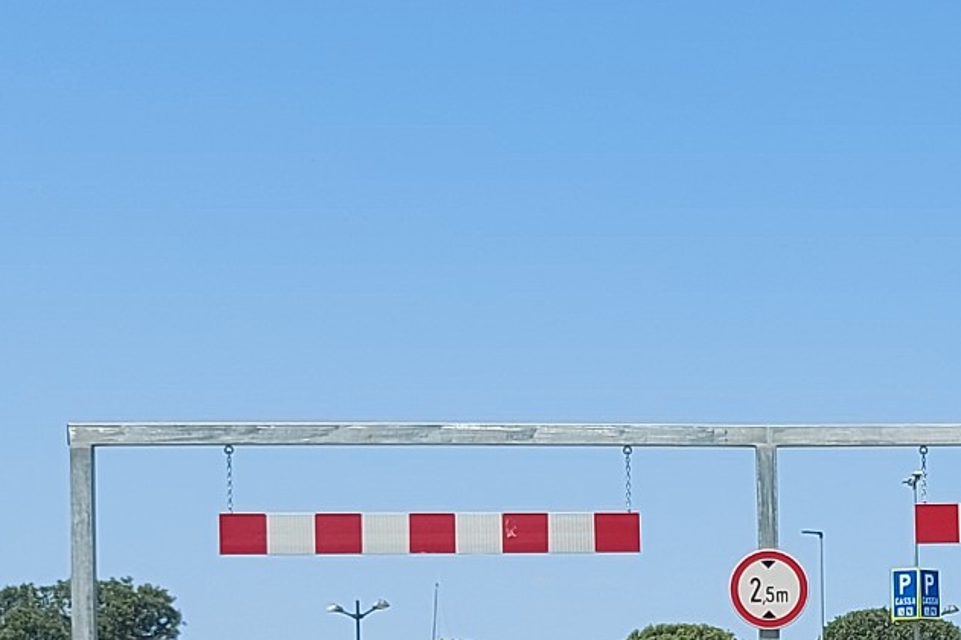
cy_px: 716
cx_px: 1033
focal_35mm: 57
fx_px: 1521
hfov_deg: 31.5
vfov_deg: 22.3
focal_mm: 5.23
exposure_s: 1/1043
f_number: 1.8
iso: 32
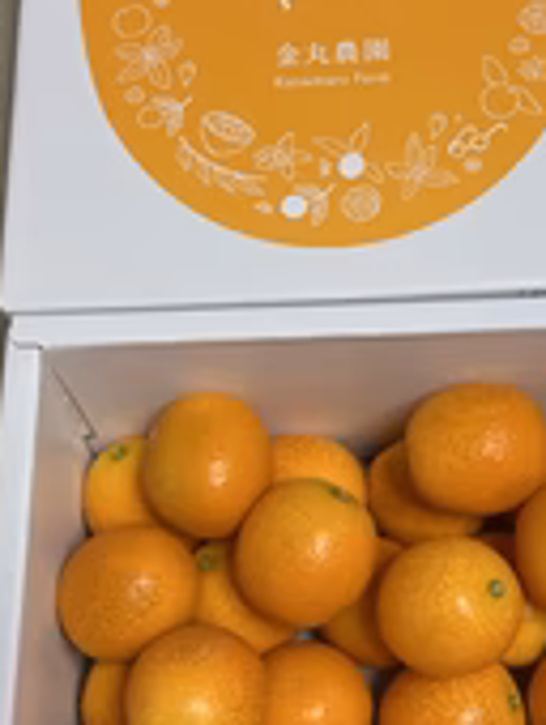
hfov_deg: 24.0
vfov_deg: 31.3
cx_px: 337
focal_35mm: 61
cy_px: 503
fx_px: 1280
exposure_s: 1/112
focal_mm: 5.7
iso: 80
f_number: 1.5
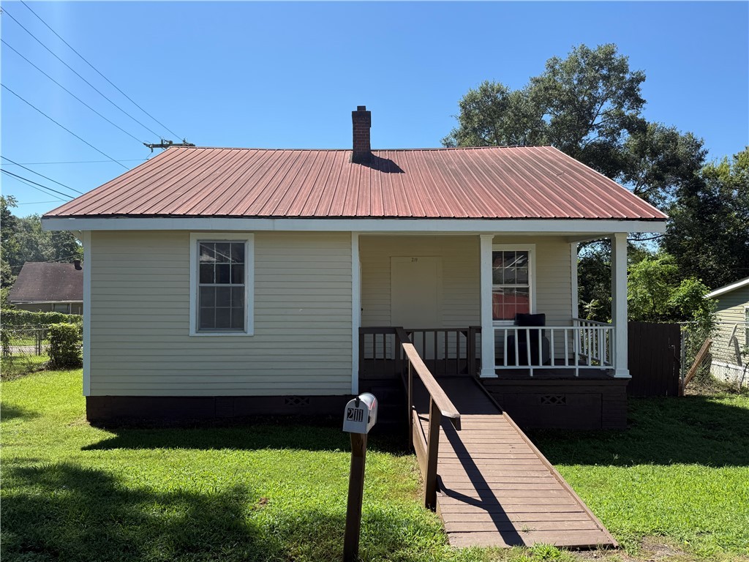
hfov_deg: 71.6
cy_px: 281
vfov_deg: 56.8
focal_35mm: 24
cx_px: 374
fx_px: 519
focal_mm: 6.76
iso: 80
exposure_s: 1/3279
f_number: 1.78
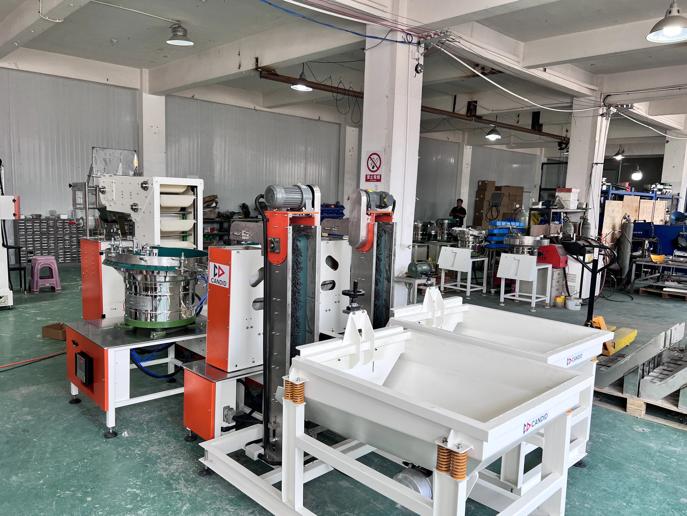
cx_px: 336
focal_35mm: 27
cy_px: 267
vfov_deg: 51.3
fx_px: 536
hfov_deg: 65.3
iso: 40
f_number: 1.5
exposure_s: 1/166
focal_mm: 5.7
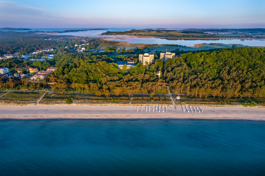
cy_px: 88
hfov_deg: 78.6
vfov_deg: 57.2
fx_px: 162
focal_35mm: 22
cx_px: 132
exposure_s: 1/250
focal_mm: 8.38
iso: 100
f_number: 2.8
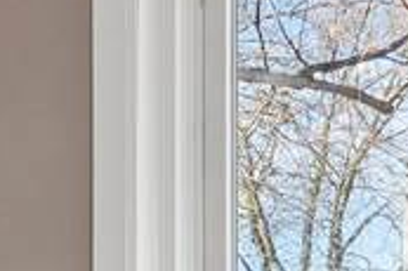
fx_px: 1427
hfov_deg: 13.2
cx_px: -500
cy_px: 526
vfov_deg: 10.1
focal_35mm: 126
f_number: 9
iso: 800
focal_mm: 17
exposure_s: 1/125
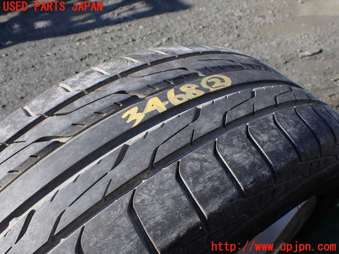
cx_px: 170
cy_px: 127
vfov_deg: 46.8
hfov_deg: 60.0
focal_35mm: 30
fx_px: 294
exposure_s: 1/640
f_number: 3.2
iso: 100
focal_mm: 5.4
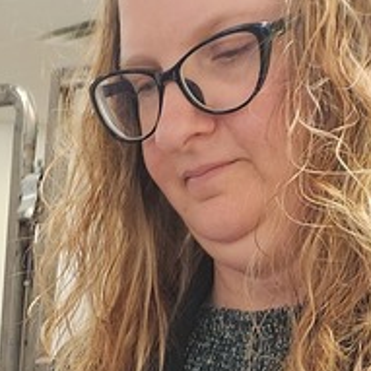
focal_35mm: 109
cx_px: -198
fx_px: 1322
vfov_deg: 12.5
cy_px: 894
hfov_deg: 14.8
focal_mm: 5.4
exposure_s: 1/120
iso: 800
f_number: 1.8
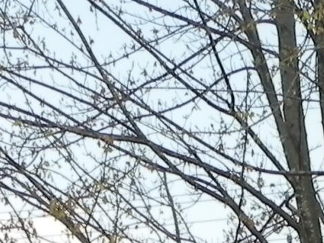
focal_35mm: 167
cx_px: 301
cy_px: 690
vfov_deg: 7.9
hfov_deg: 11.7
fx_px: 1563
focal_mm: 4.6
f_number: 5.6
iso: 160
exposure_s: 1/270
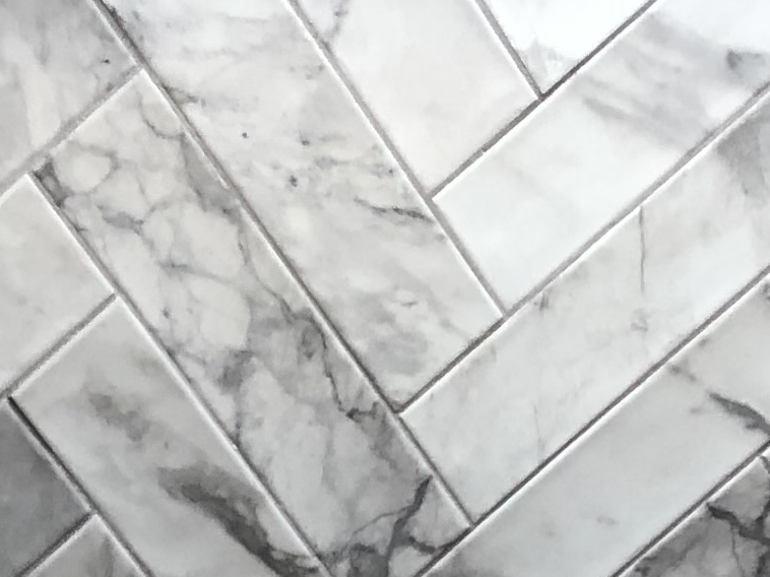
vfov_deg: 8.8
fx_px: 3313
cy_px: 1485
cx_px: 77
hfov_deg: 13.1
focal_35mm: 149
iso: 25
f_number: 1.8
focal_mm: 4
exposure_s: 1/40
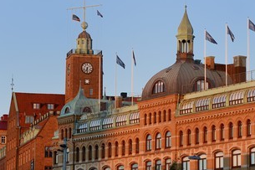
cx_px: 168
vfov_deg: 7.4
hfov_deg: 11.1
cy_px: 87
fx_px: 1317
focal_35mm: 186
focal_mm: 135
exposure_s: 1/100
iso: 400
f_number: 9
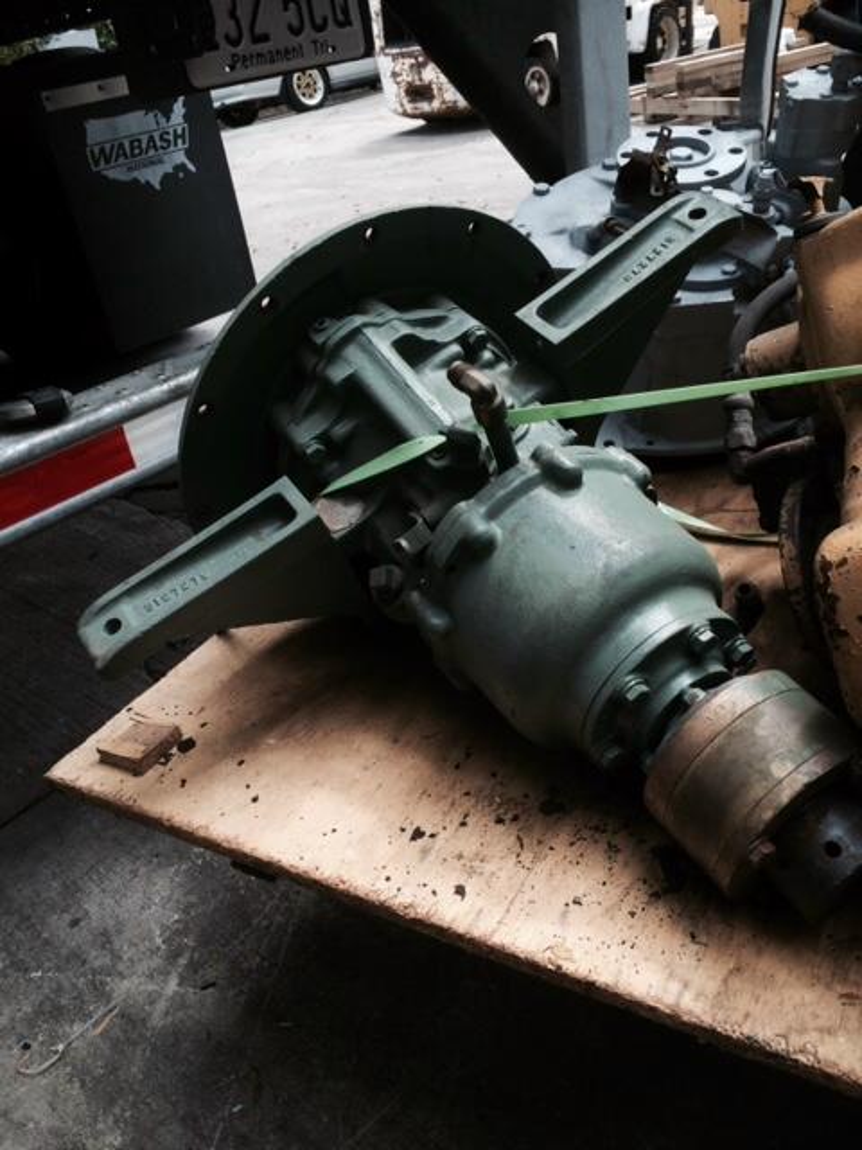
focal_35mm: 29
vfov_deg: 61.7
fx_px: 963
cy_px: 575
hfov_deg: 48.2
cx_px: 431
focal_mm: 4.15
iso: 32
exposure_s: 1/213
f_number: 2.2
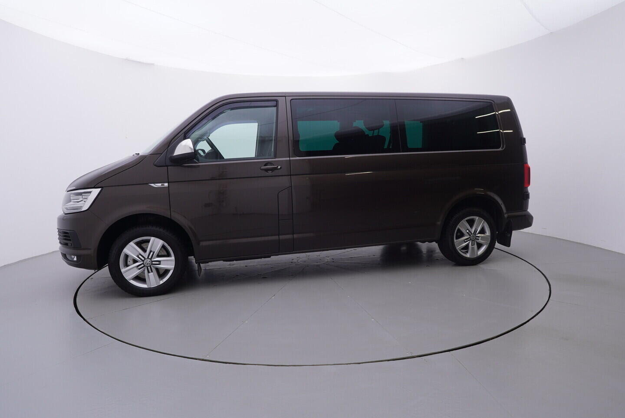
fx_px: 391
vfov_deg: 56.2
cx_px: 312
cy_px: 209
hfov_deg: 77.3
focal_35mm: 22
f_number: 5
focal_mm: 15
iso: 200
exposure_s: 1/80
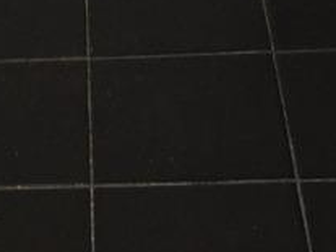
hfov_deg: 11.1
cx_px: -102
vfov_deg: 7.2
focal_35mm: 174
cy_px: -591
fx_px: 1688
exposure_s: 1/30
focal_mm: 4.3
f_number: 3.3
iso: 200
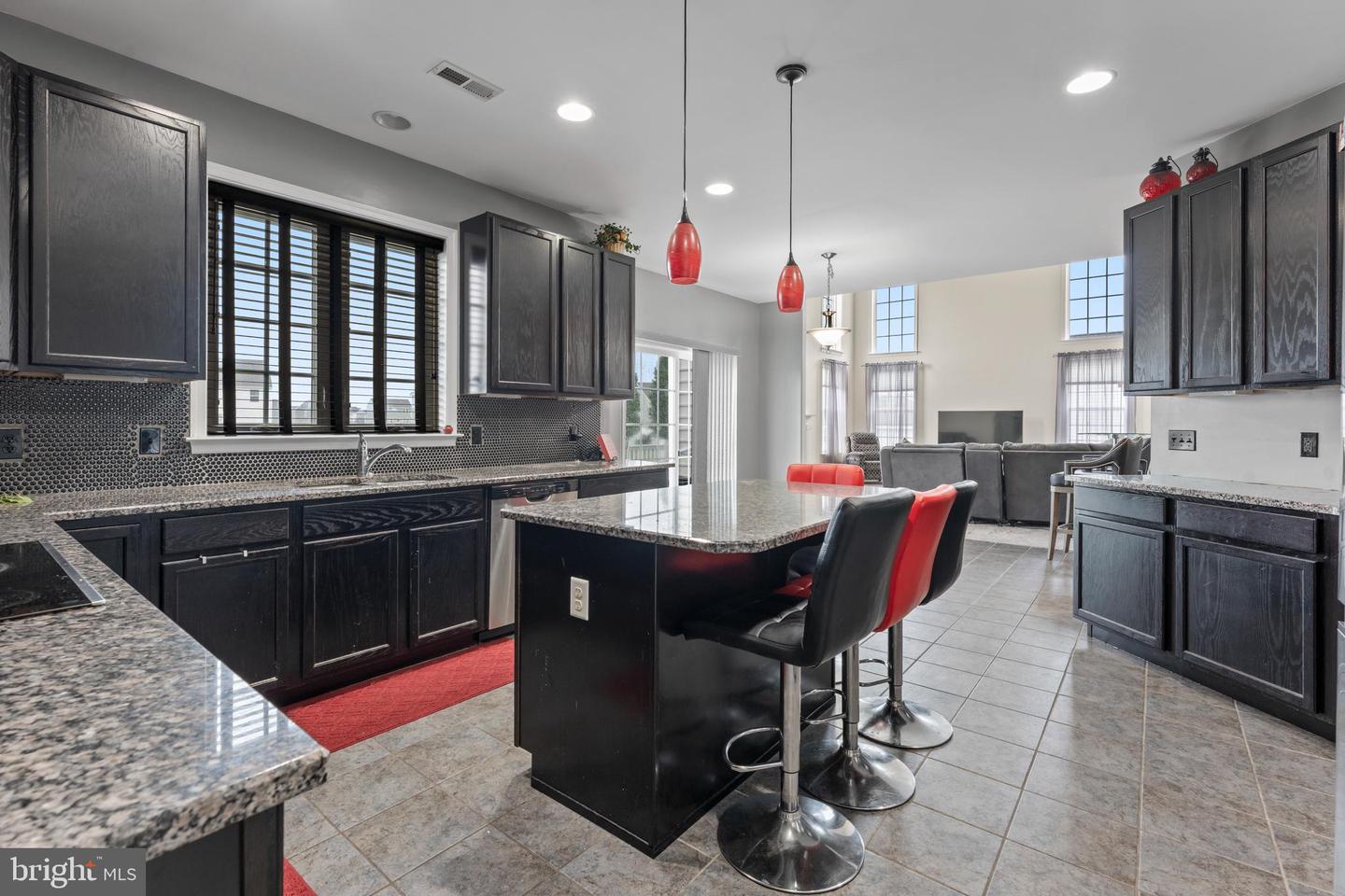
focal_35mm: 16
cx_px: 672
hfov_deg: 96.7
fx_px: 598
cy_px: 448
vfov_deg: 73.7
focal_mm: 16
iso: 400
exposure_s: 1/1.25
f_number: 9
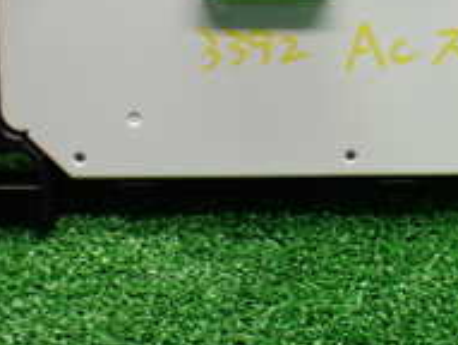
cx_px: 364
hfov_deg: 20.6
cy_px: 86
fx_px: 1246
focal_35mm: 94
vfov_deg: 15.7
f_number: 2.3
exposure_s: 1/125
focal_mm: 5.4
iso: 400
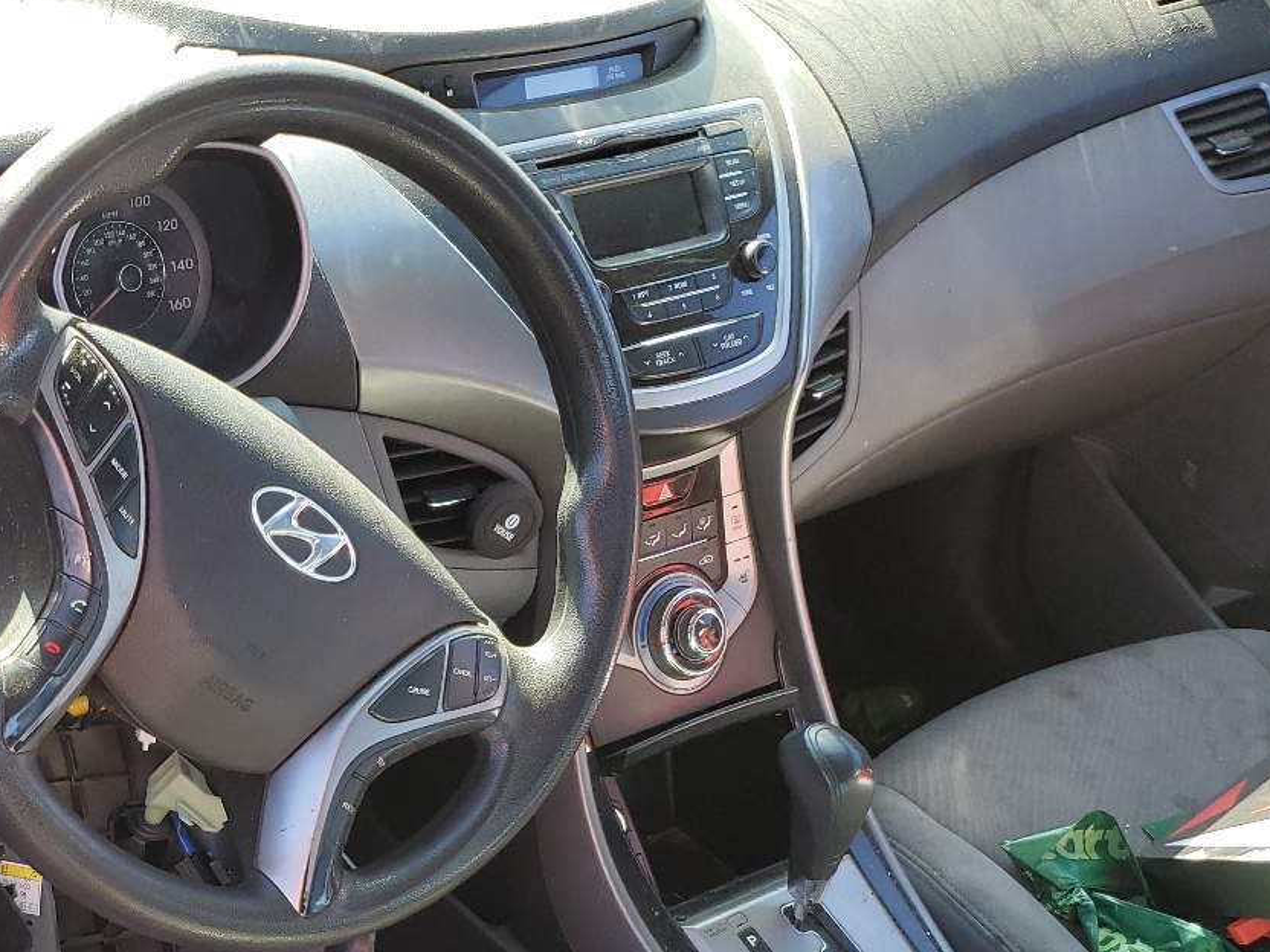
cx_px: 165
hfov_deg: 36.2
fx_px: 1834
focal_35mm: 50
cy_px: 867
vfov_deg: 28.0
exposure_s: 1/238
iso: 50
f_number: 1.5
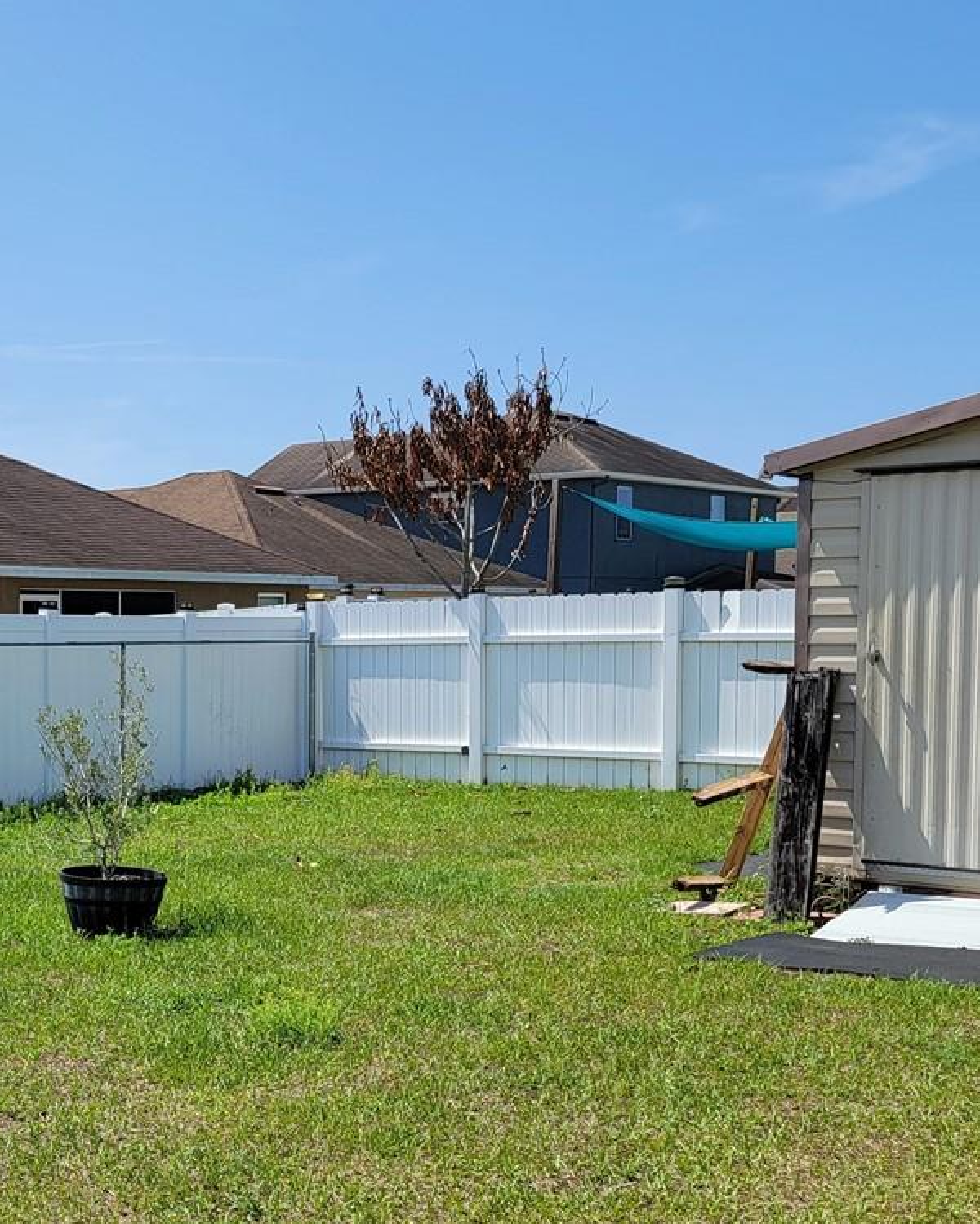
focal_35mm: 50
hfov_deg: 28.8
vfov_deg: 37.2
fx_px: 1813
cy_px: 744
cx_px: 65
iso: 16
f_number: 1.8
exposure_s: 1/1293
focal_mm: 6.7
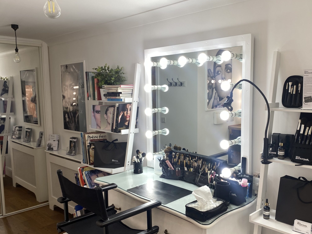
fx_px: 297
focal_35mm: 33
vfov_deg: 42.9
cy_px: 126
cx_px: 179
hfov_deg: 55.1
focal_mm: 4.25
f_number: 1.8
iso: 32
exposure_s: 1/100
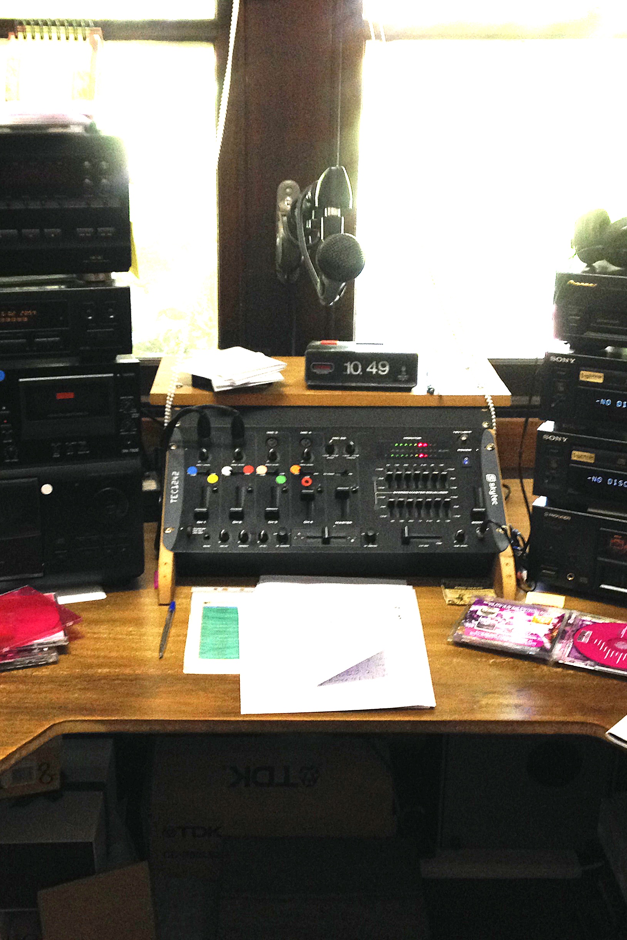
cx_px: 265
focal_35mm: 46
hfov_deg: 29.2
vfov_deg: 42.7
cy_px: 469
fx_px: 1201
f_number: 2.4
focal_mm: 4.12
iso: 125
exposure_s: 1/20
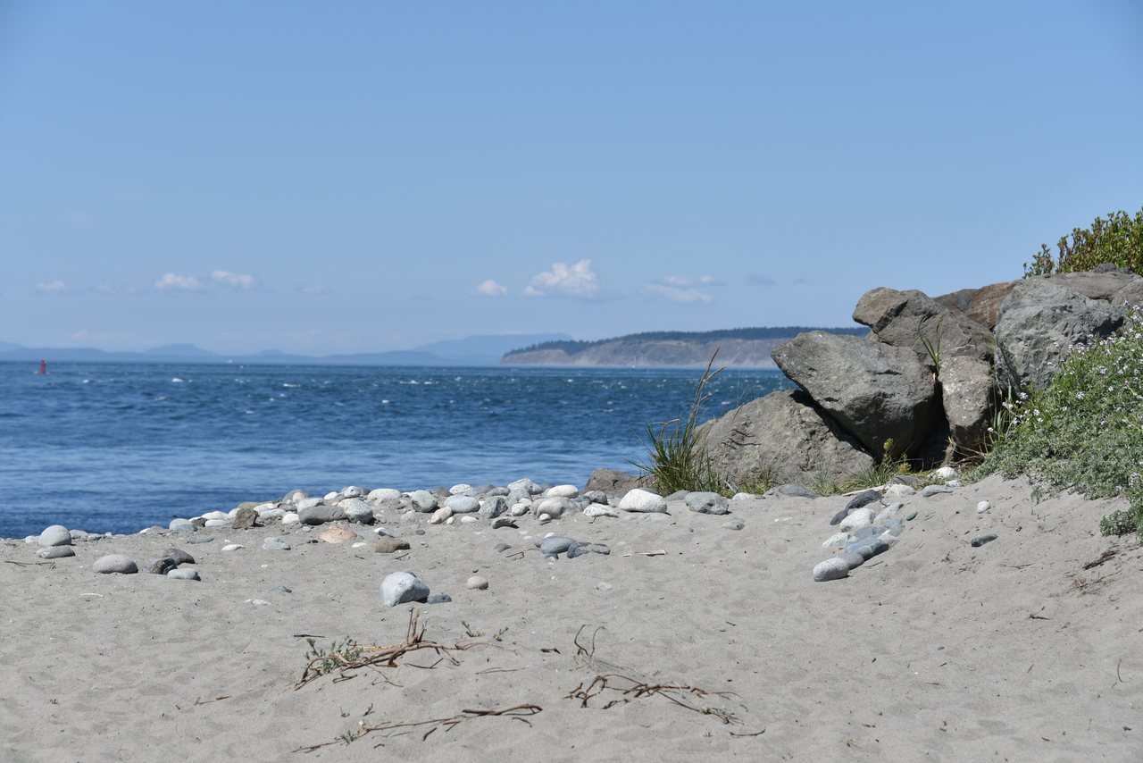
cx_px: 572
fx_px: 3176
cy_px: 382
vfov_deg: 13.7
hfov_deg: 20.4
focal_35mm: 100
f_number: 9
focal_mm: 100
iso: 100
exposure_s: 1/320
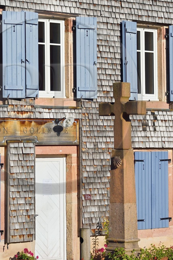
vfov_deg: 15.9
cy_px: 101
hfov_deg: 10.6
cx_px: 49
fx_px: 930
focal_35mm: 129
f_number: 9
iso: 200
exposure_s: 1/1000
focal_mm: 70
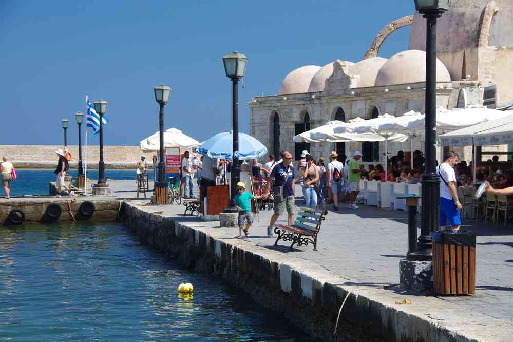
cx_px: 256
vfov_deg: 13.0
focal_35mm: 105
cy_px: 171
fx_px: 1496
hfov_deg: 19.5
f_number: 10
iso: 200
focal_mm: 70
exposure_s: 1/100
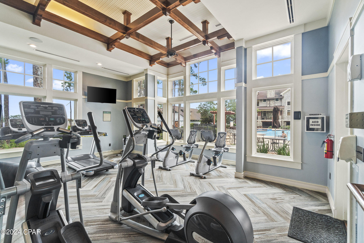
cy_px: 122
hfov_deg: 100.4
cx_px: 182
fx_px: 152
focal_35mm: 15
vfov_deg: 77.3
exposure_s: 1/6
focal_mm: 10
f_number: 8
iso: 800
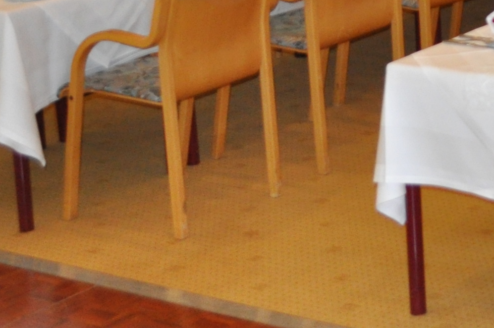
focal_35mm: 129
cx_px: 716
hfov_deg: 14.9
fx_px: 1768
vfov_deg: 10.3
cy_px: -116
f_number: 3.8
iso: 800
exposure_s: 1/60
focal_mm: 20
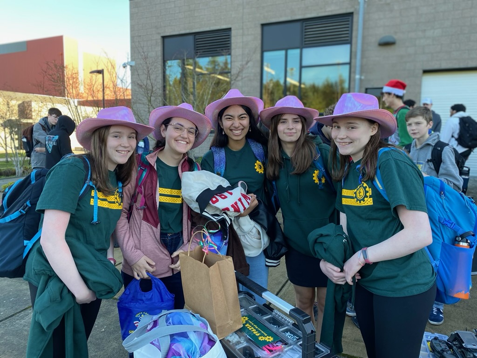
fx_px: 358
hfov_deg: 67.3
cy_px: 179
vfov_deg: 53.1
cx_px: 238
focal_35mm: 26
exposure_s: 1/122
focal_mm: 4.25
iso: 32
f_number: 1.8
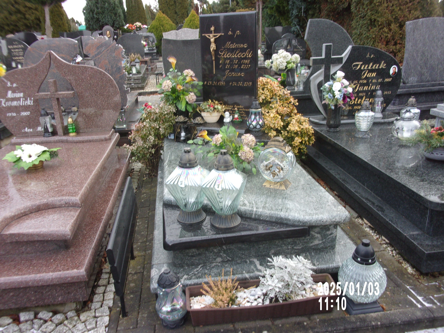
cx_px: 222
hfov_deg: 63.4
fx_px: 359
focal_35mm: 28
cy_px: 166
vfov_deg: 49.7
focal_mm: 5.1
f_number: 3.9
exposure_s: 1/34
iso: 91
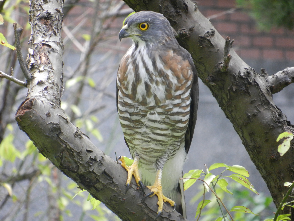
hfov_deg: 4.4
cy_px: 110
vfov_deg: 3.3
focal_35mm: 450
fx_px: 3822
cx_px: 147
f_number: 5.9
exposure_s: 1/30
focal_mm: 81
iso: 400
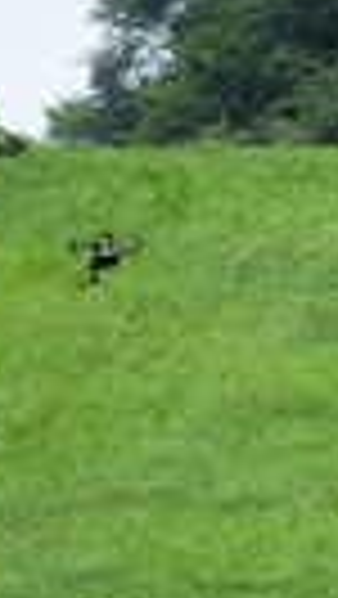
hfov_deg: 2.2
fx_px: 8794
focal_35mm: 553
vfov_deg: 3.9
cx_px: 861
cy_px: 488
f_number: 5.6
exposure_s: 1/200
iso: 100
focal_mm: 100
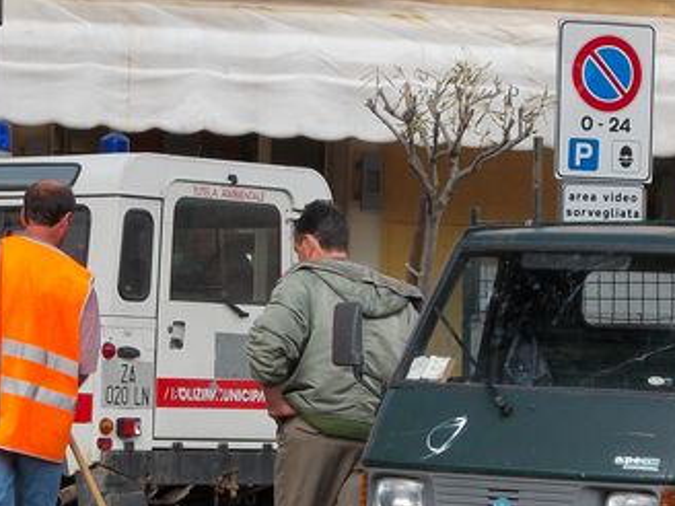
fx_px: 3939
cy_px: 316
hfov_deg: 9.8
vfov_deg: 7.4
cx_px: 191
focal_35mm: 202
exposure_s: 1/125
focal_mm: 13.6
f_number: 5.3
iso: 80
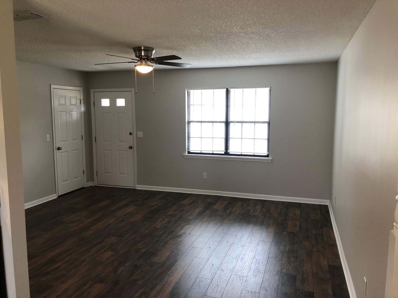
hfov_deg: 63.4
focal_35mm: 28
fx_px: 322
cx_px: 199
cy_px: 149
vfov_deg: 49.7
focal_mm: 4
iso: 40
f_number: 1.8
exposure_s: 1/24
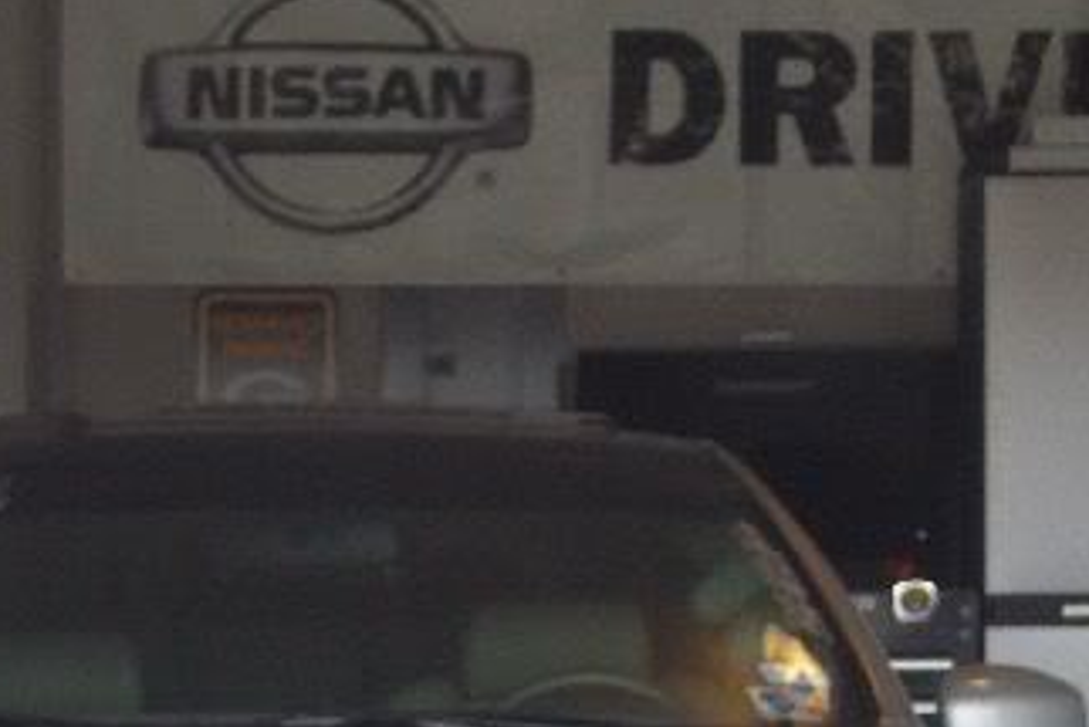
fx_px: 4691
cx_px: 335
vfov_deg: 8.8
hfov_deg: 13.2
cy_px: 835
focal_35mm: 155
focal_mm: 10.2
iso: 100
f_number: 3.9
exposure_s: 1/90
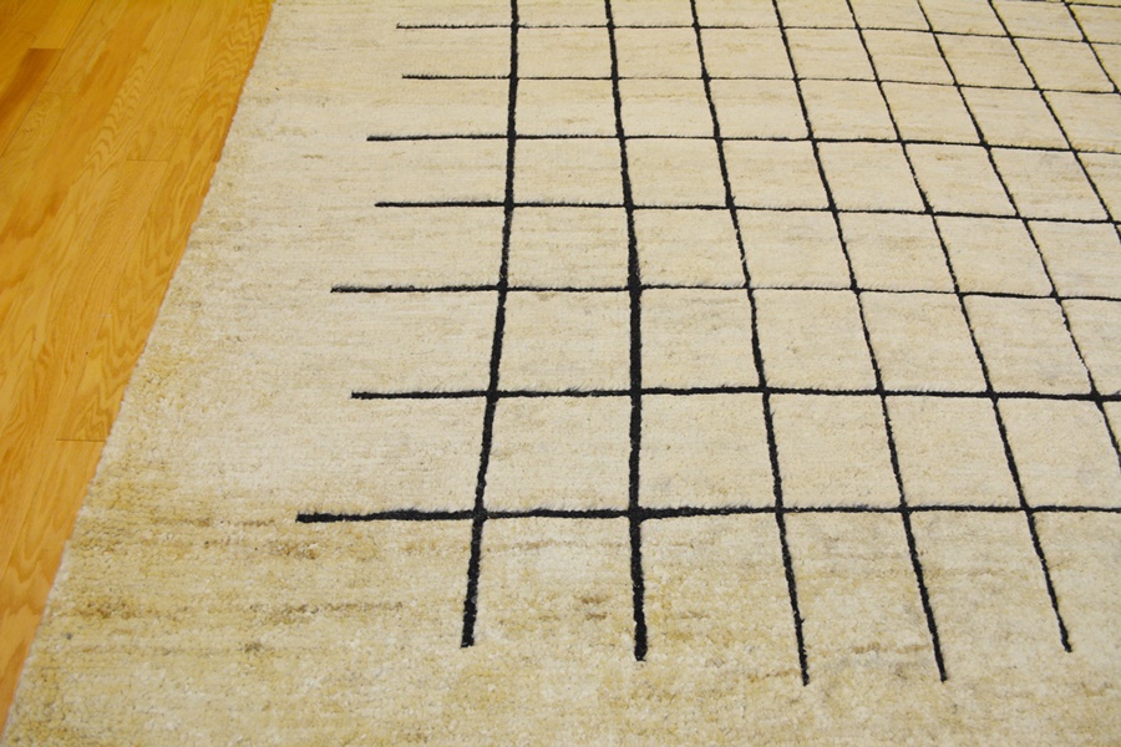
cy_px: 374
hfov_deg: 61.9
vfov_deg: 43.6
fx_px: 934
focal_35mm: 30
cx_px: 560
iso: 400
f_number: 5
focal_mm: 20
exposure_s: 1/100
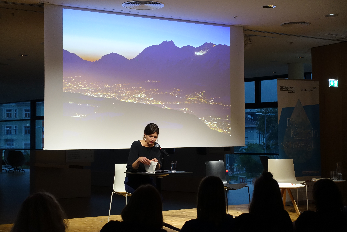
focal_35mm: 61
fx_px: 588
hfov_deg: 32.9
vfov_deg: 22.3
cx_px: 174
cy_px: 116
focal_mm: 22.38
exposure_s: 1/60
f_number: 3.2
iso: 640
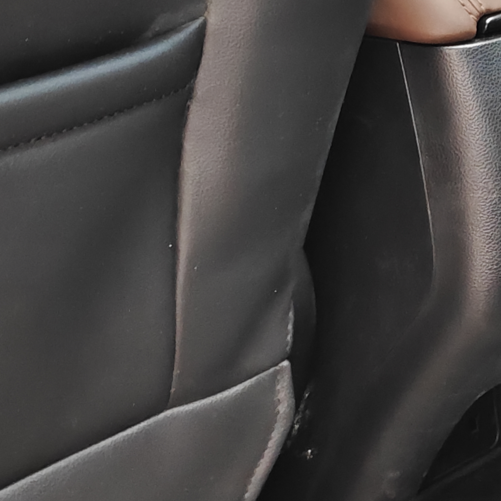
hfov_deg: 14.9
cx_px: 653
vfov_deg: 15.5
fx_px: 1834
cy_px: 138
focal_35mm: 112
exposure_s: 1/20
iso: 5000
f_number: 1.9
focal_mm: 8.7
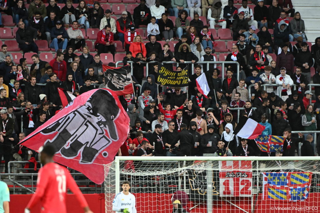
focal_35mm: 600
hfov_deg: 3.4
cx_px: 160
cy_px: 106
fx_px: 5331
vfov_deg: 2.3
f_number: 4
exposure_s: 1/500
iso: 4000
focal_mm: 400
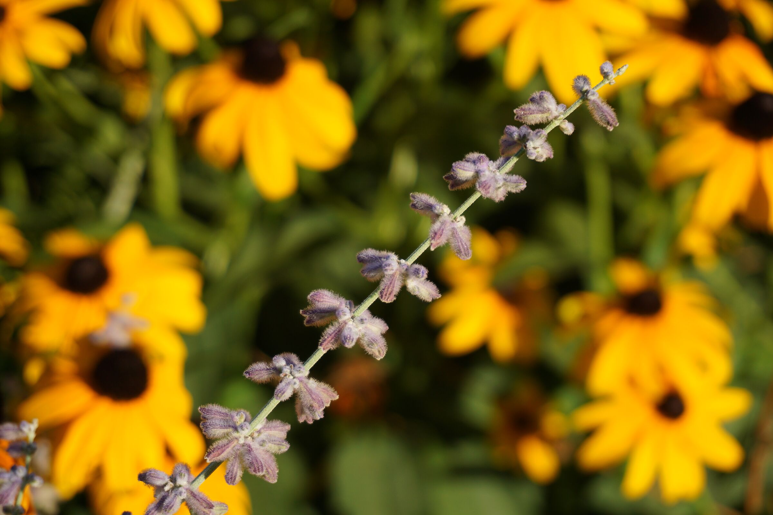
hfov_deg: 27.0
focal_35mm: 75
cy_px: 258
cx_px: 386
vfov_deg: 18.2
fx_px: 1610
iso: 125
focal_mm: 50
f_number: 5.6
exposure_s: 1/160
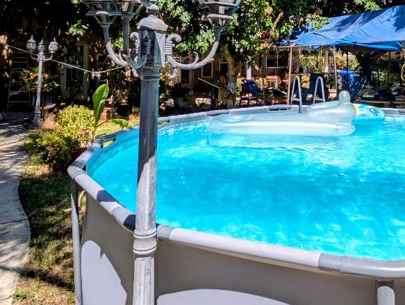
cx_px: 300
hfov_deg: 49.4
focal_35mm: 36
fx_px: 421
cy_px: 67
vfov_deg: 38.4
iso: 48
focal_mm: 1.83
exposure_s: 1/1751
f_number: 2.2
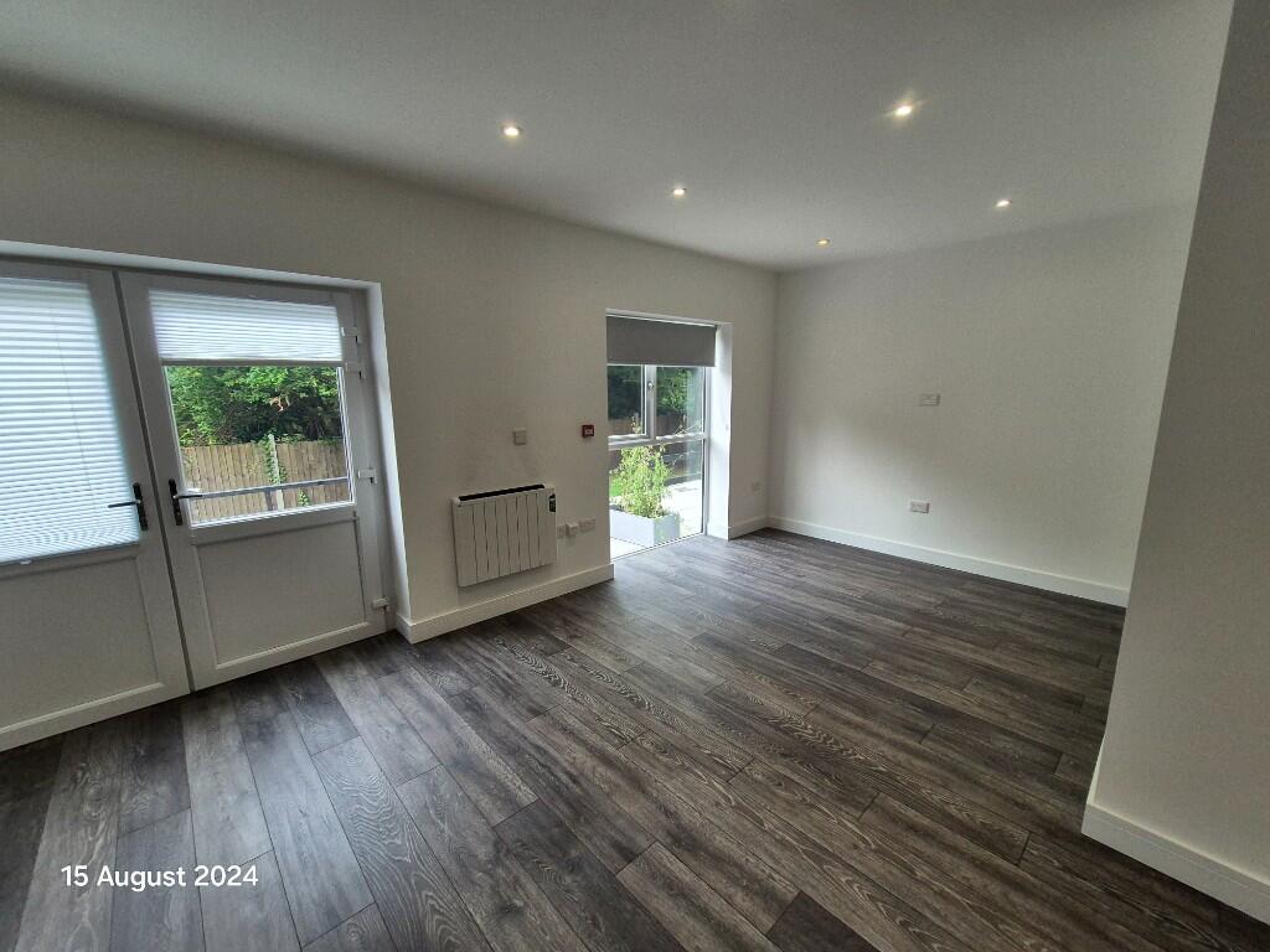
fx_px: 477
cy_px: 476
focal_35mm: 13
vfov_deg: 89.9
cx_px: 635
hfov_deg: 106.2
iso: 200
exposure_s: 1/359
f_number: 2.2
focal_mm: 2.2
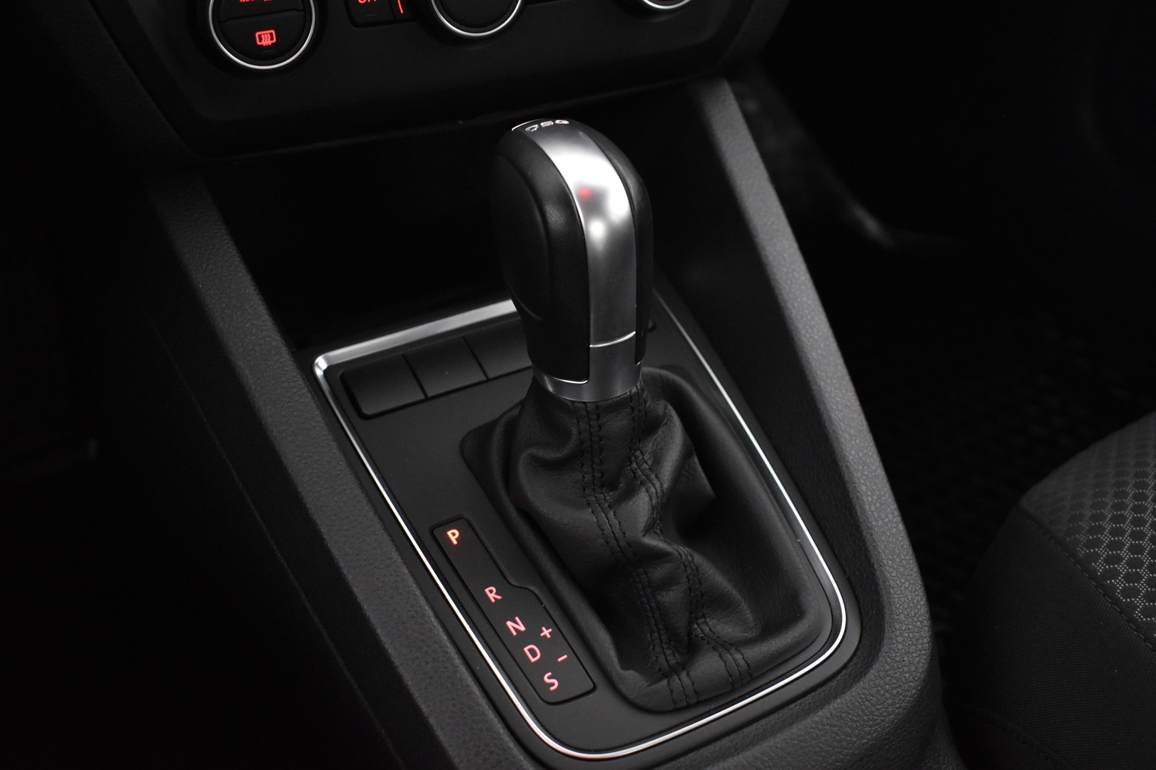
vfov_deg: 36.9
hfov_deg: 53.1
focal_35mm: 36
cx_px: 578
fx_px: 1156
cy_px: 385
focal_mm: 24
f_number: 4
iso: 3200
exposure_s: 1/30
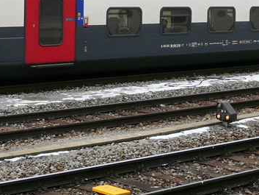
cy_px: -9
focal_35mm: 102
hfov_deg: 19.2
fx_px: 763
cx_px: 95
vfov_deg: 14.2
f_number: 4
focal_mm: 5.9
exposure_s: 1/160
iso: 100
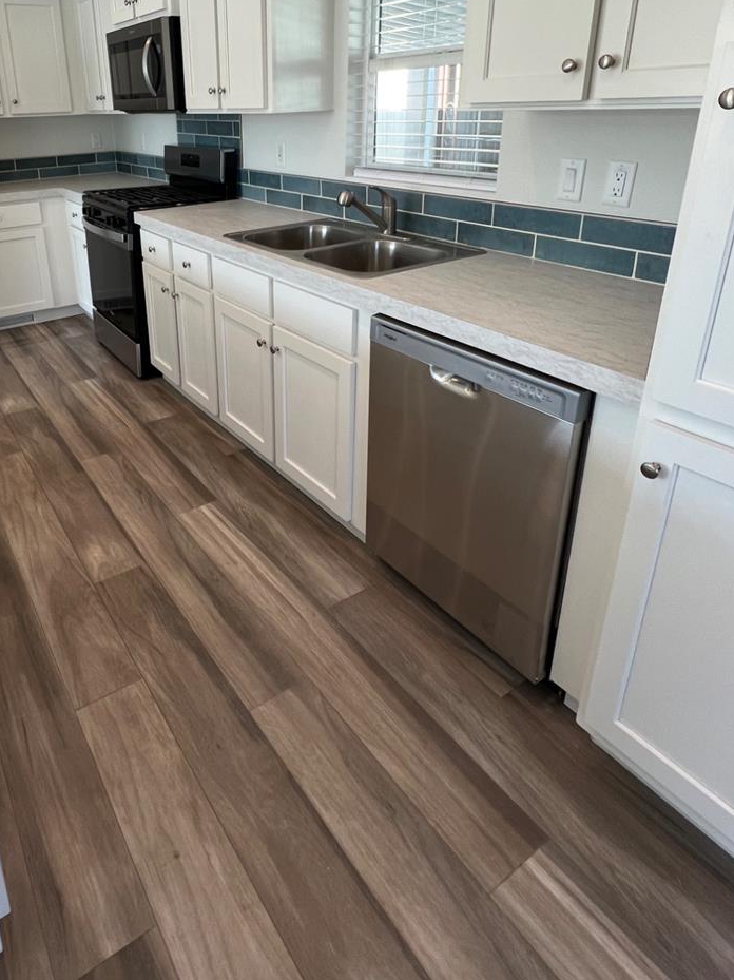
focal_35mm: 21
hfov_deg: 61.6
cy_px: 325
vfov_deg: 76.5
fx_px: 594
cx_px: 236
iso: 100
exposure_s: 1/120
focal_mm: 1.57
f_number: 1.8
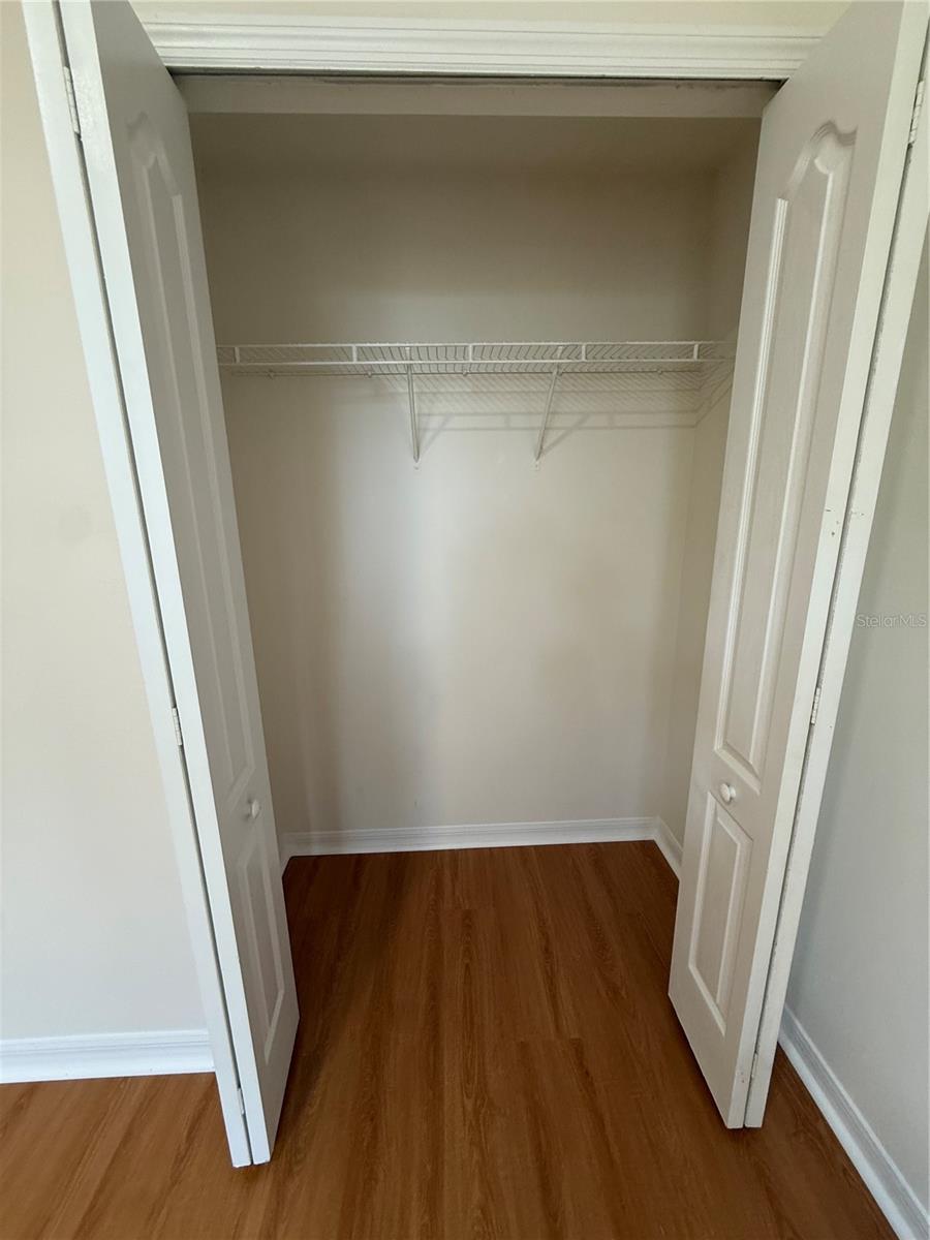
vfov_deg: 102.1
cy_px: 620
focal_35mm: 14
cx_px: 465
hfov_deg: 85.7
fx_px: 502
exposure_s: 1/60
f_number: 2.2
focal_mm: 2.22
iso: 200
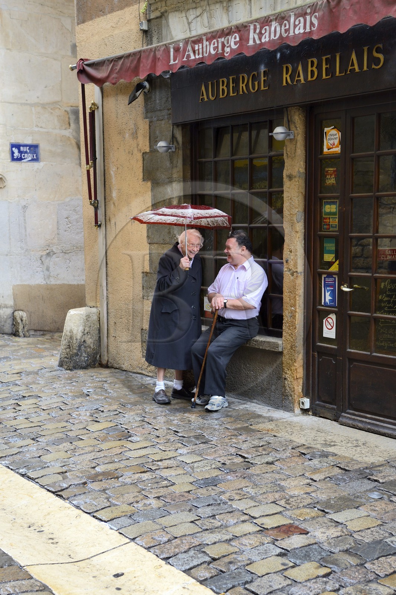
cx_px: 198
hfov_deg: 28.1
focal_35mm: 48
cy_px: 298
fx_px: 792
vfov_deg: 41.1
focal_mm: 48
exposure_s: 1/60
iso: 400
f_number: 4
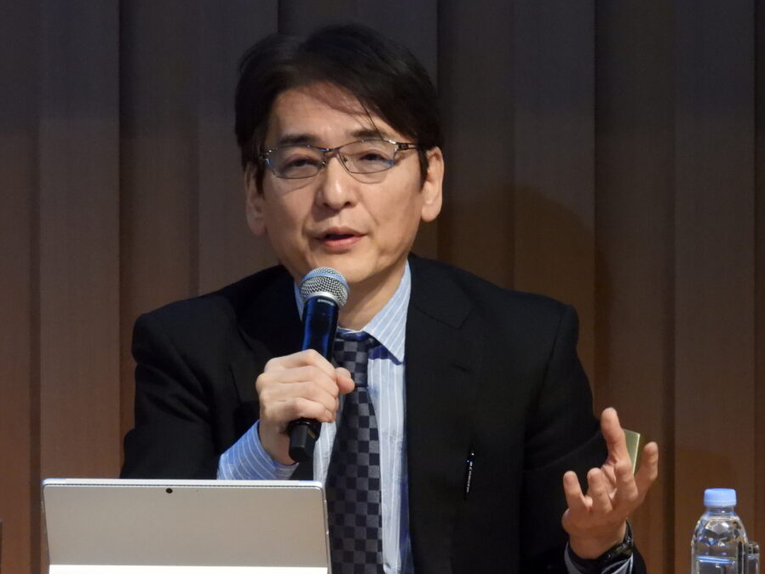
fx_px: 17640
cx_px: 354
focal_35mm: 798
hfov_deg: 2.5
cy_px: 274
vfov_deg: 1.9
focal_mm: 125
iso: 1600
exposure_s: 1/40
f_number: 5.6
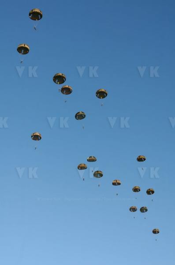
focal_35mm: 105
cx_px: 88
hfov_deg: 13.0
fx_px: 770
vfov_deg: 19.5
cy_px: 132
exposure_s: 1/500
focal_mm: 70
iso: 160
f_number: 11
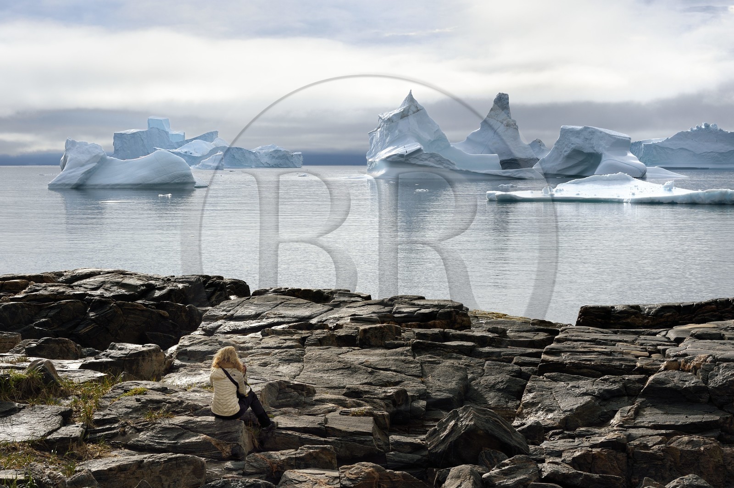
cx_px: 367
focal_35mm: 70
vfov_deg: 19.4
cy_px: 244
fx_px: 1426
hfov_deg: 28.9
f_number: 13
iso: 200
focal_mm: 70
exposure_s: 1/320
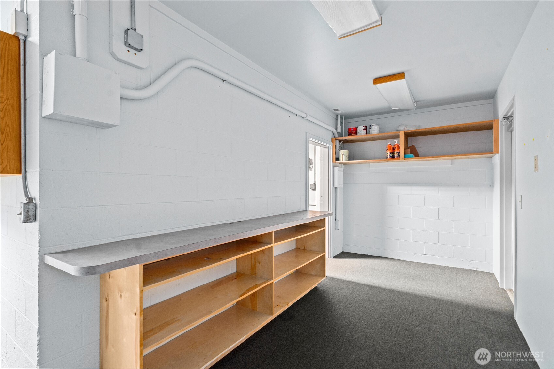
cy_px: 184
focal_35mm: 16
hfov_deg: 96.7
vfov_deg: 73.7
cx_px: 277
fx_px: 246
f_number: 6.3
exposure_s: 1/1.67
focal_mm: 16
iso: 1000
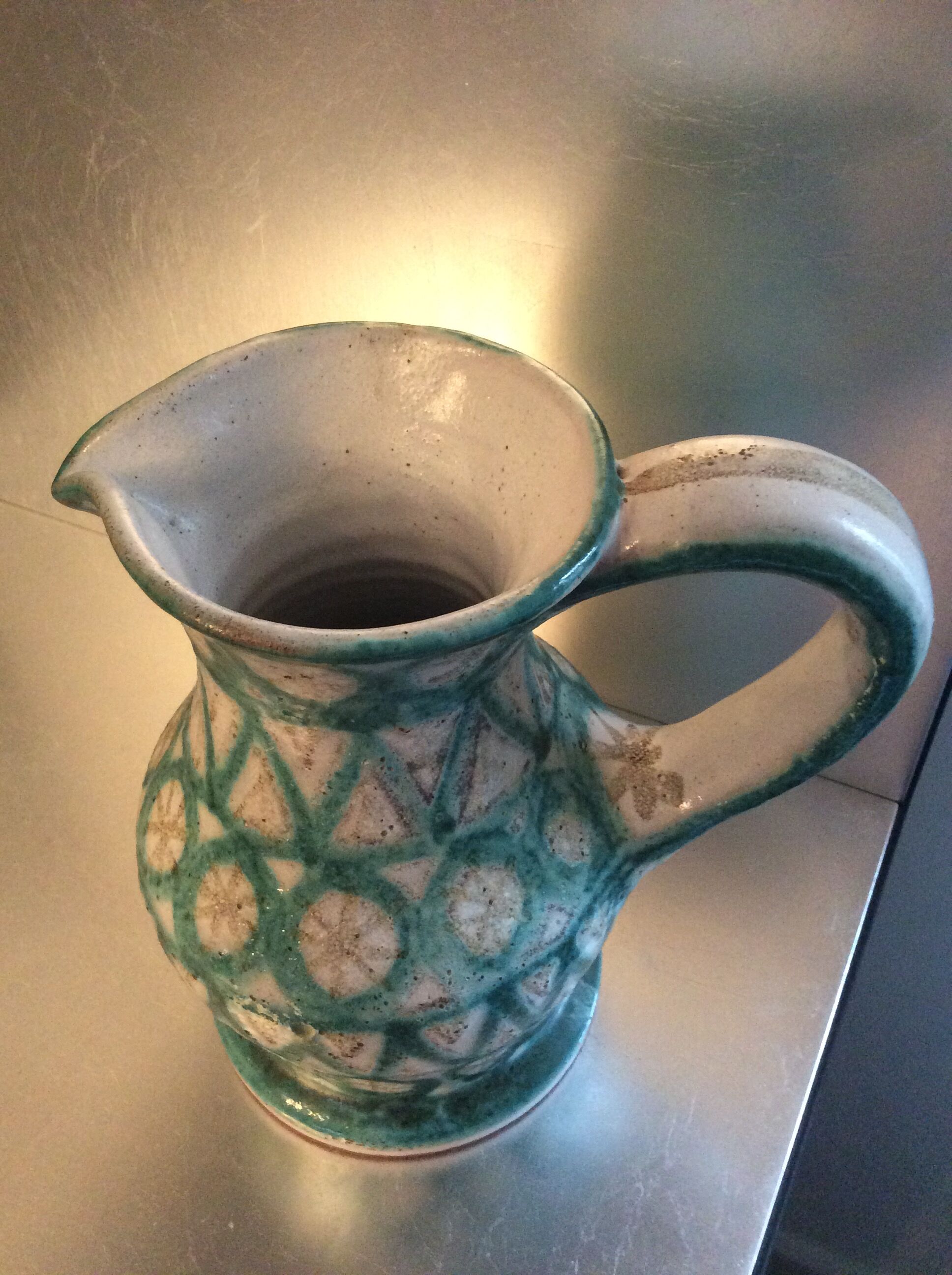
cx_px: 476
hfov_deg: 44.1
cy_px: 638
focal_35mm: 32
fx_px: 1177
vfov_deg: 56.9
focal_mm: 3.3
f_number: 2.4
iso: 320
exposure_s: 1/25
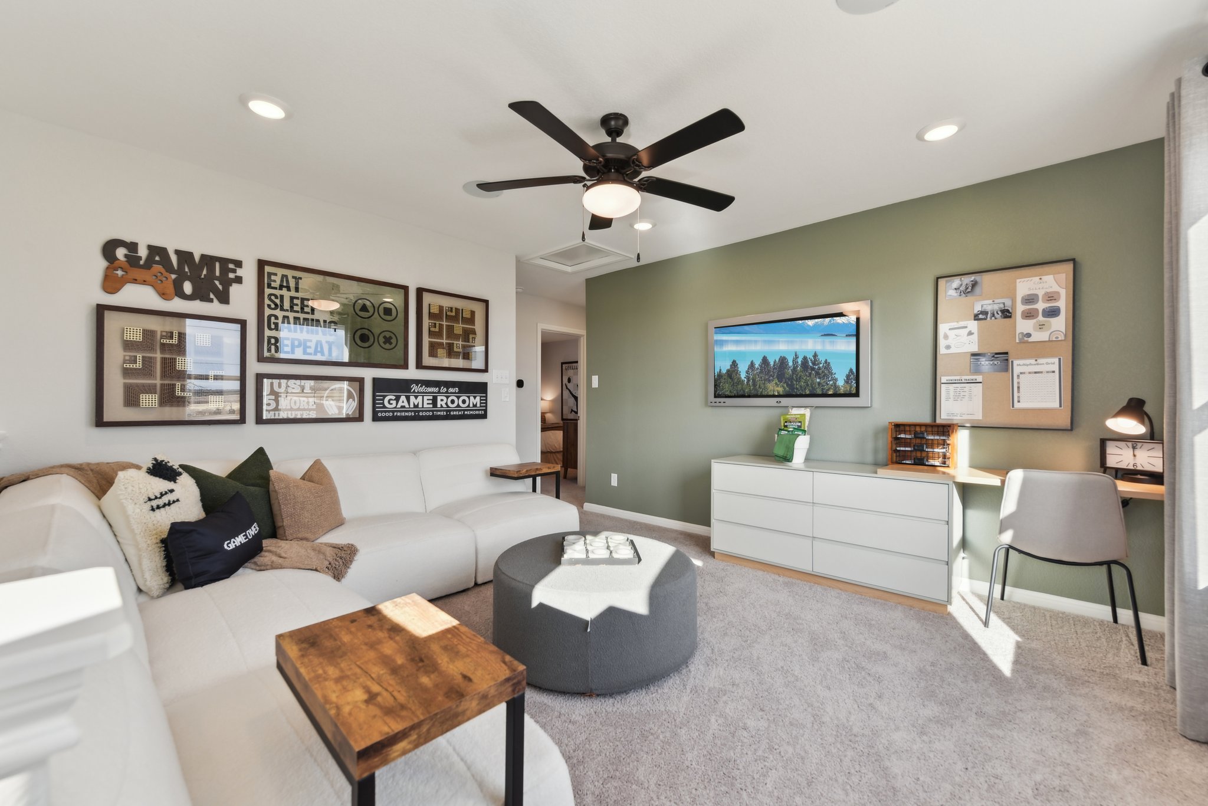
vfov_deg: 81.2
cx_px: 604
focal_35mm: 14
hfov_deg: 104.2
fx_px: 470
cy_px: 403
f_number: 8
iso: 100
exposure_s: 1/20
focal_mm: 14
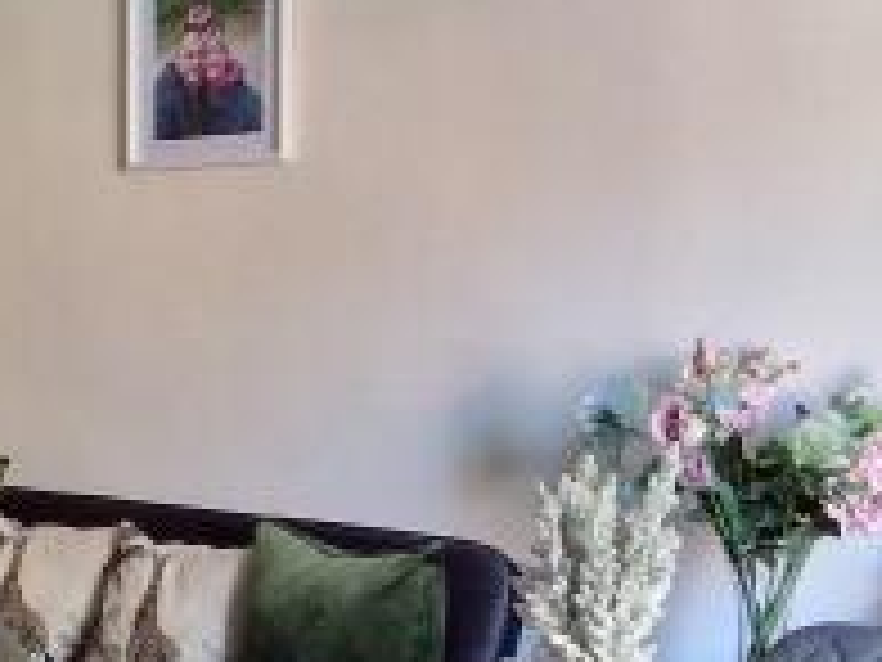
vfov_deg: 21.6
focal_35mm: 68
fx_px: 1733
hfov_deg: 27.4
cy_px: 410
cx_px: 58
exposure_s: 1/33
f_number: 2.2
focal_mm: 2.2
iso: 500
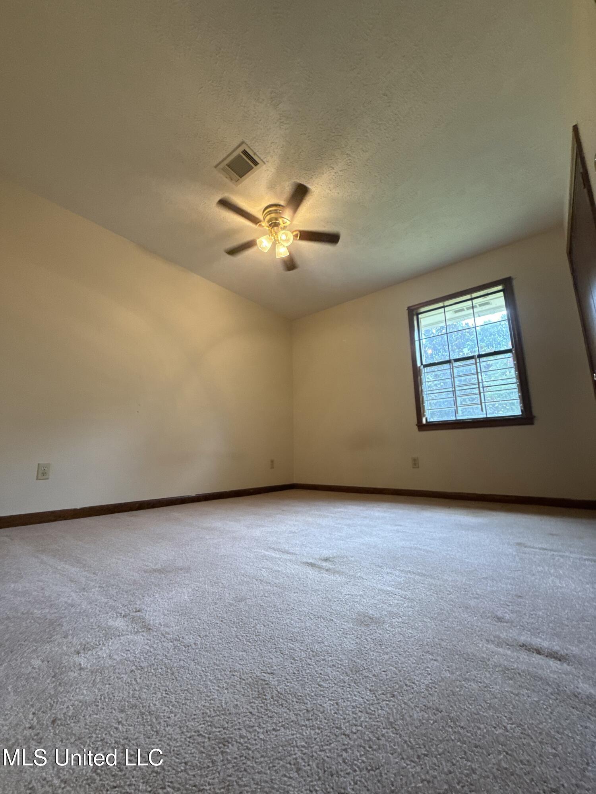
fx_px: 321
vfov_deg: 102.1
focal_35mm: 14
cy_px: 397
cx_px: 298
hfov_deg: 85.7
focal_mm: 2.22
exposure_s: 1/120
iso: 250
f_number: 2.2
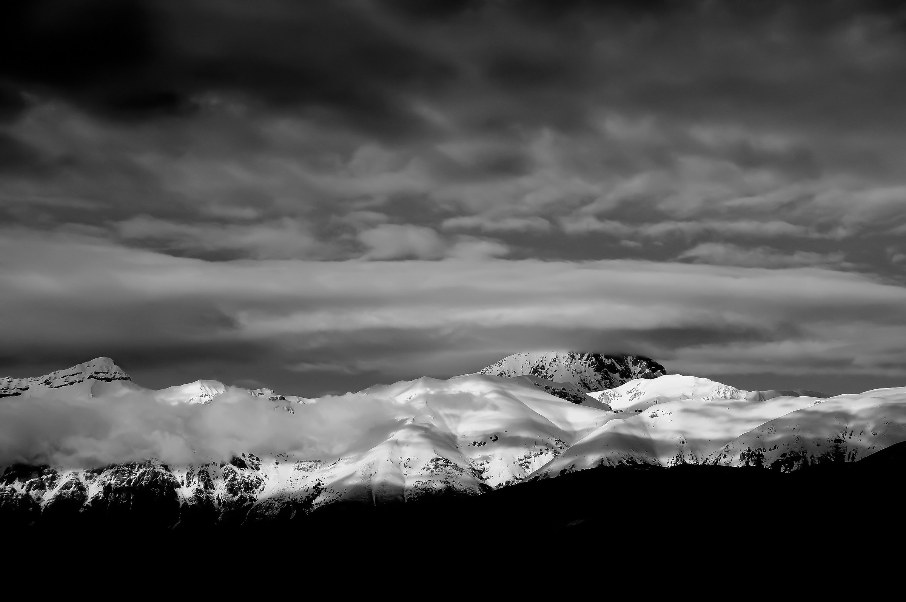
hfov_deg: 16.1
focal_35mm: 128
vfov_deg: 10.7
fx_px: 3205
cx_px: 453
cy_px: 301
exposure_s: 1/800
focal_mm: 85
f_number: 8
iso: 200
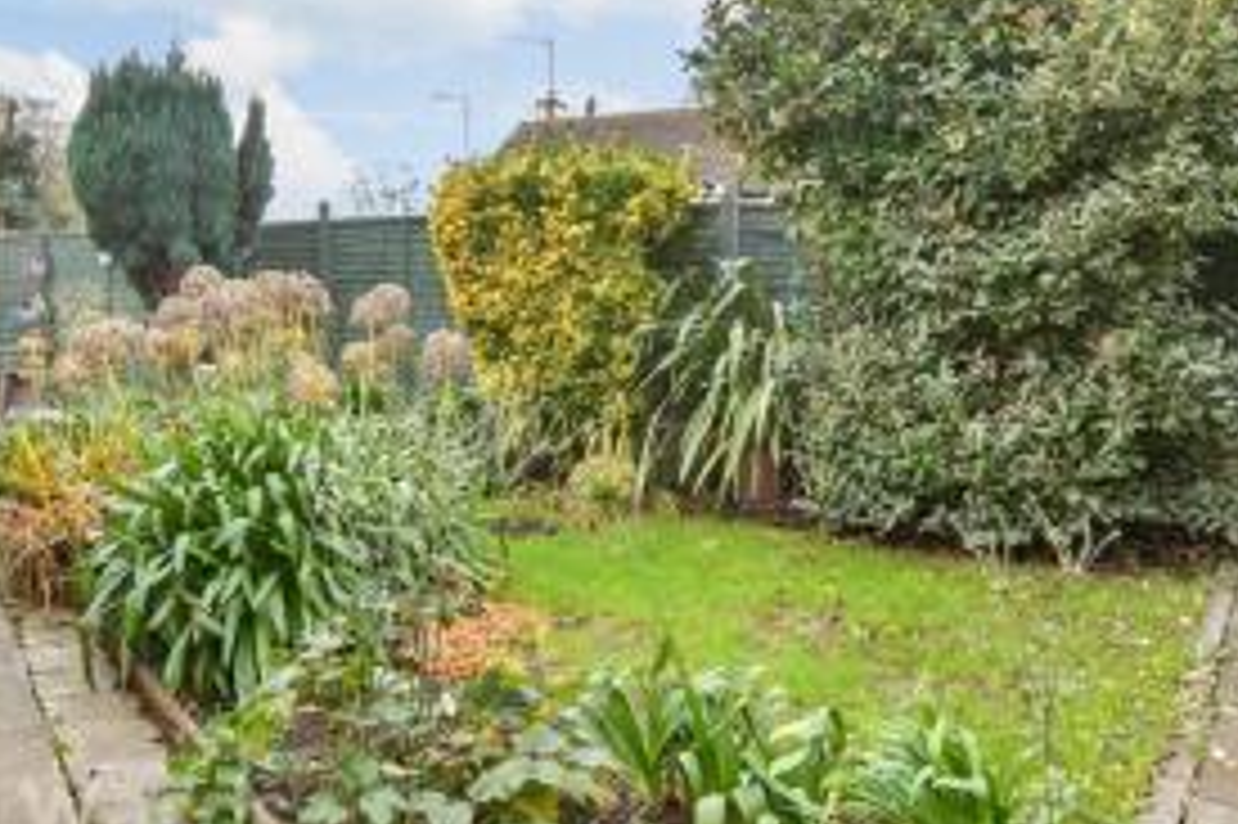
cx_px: 621
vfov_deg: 49.1
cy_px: 322
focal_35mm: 26
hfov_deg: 69.4
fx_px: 894
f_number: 6.3
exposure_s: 1/50
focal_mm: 10
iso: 160
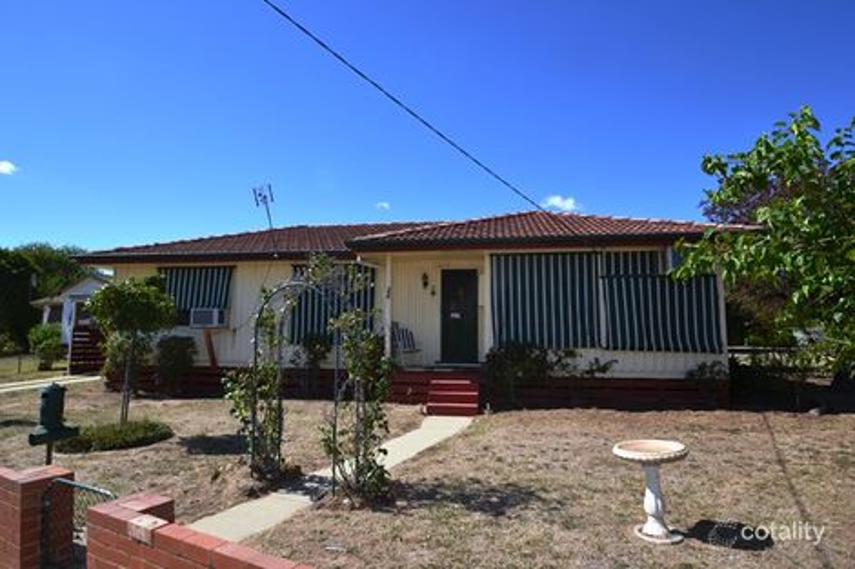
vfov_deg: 63.2
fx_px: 463
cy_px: 284
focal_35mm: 20
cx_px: 428
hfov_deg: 85.4
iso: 100
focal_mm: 13
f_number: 8
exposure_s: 1/200
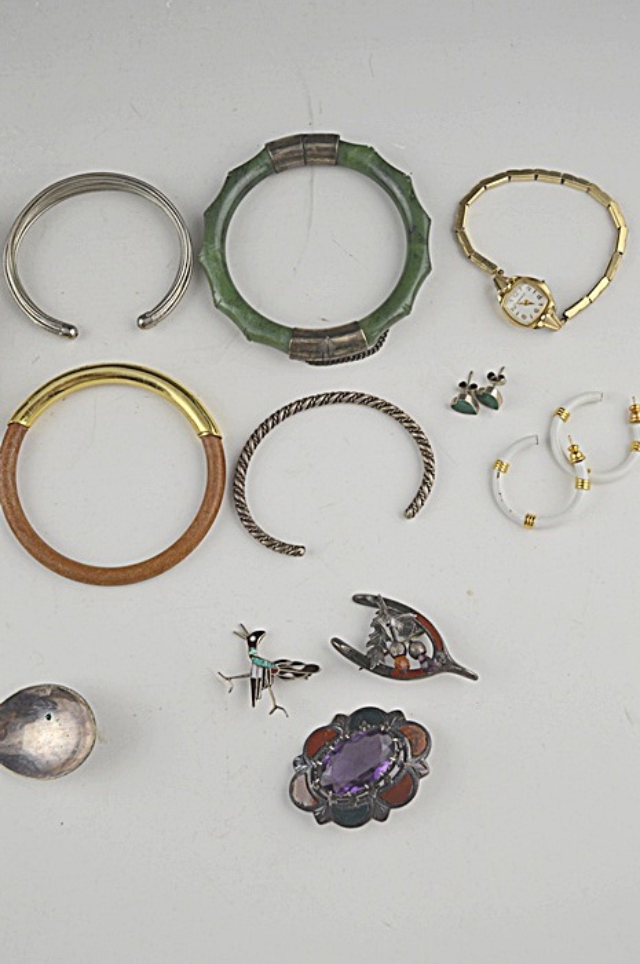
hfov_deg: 31.8
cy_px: 482
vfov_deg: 46.4
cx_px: 320
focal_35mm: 42
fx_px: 1123
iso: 320
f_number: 5.6
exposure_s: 1/125
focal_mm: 28
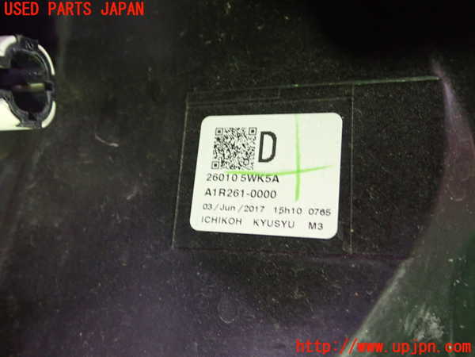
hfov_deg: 56.8
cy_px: 178
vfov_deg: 44.2
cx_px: 238
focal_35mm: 32
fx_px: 439
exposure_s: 1/20
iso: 800
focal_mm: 5.79
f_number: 2.4
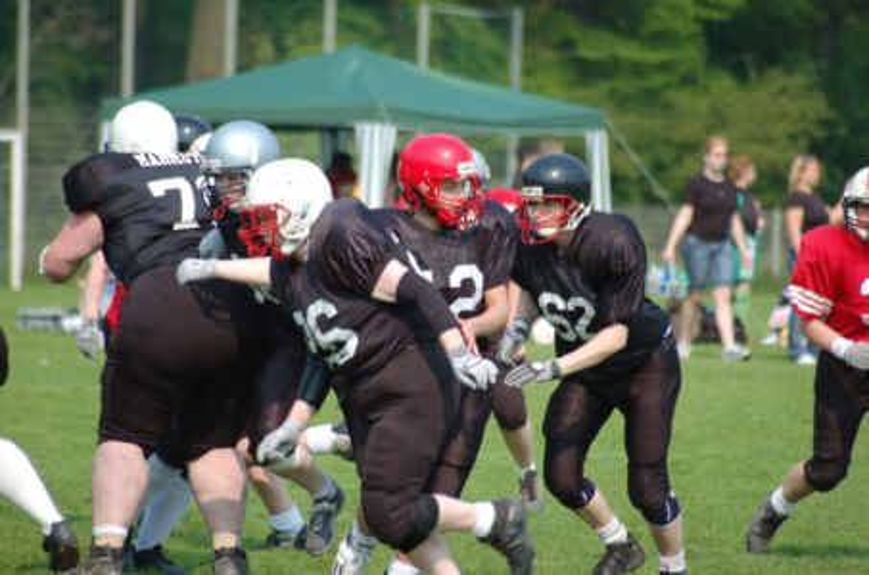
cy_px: 288
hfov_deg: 6.3
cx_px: 434
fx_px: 7949
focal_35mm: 330
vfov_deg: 4.1
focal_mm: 220
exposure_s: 1/500
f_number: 5.3
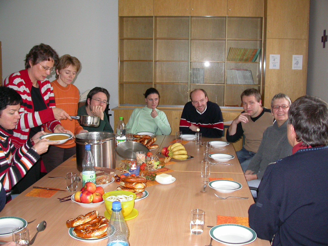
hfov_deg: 49.0
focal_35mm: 38
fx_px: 360
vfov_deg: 37.7
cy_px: 123
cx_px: 164
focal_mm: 7.85
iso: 200
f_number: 2.6
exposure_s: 1/60
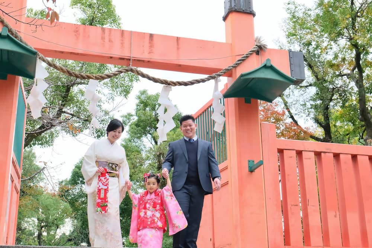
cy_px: 124
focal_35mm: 47
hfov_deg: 41.9
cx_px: 186
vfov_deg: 28.7
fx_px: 486
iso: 1600
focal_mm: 31
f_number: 5.6
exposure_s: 1/250
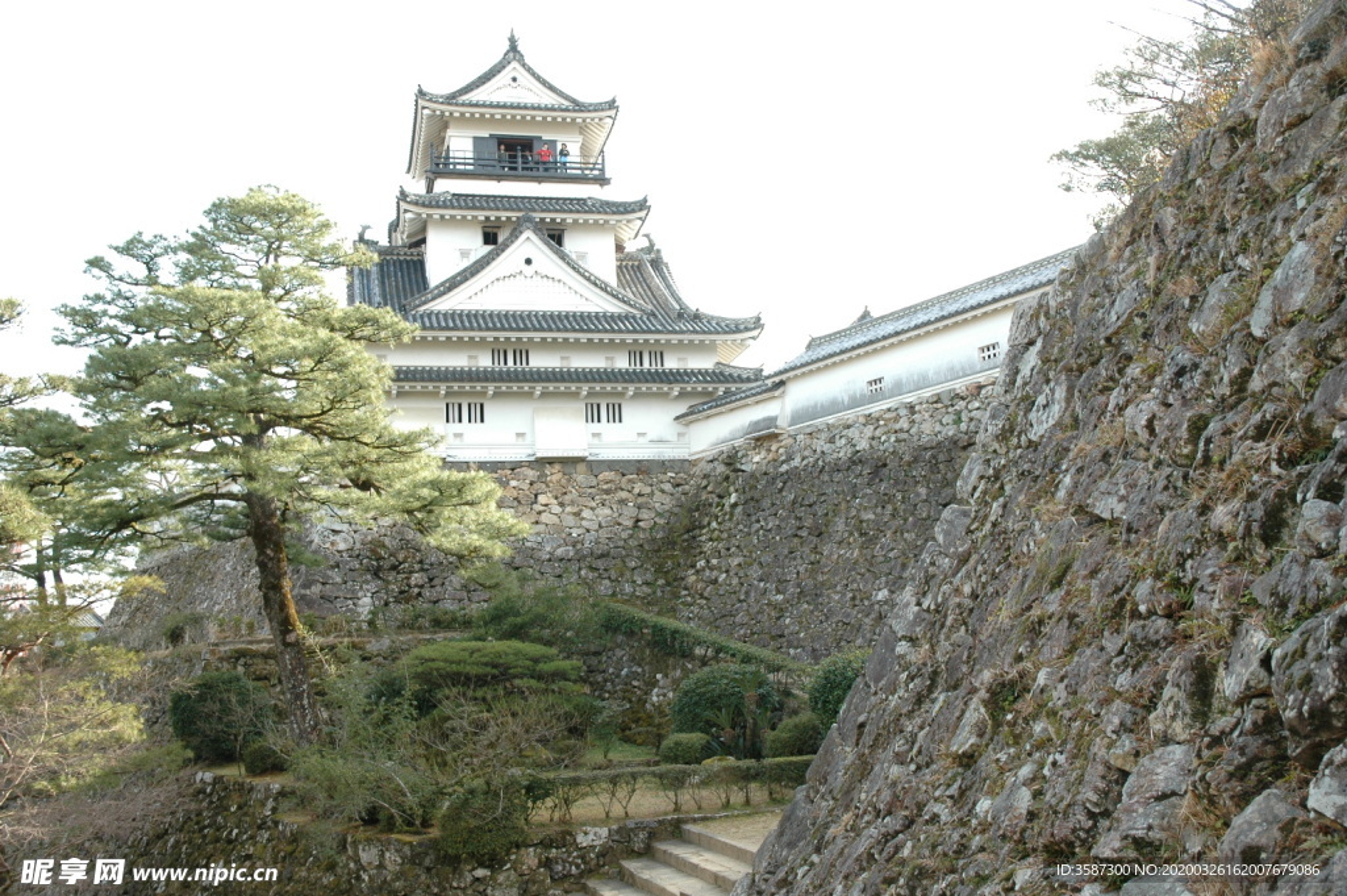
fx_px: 1402
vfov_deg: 35.4
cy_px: 448
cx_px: 674
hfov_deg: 51.3
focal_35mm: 38
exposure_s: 1/160
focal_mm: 25
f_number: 6.3
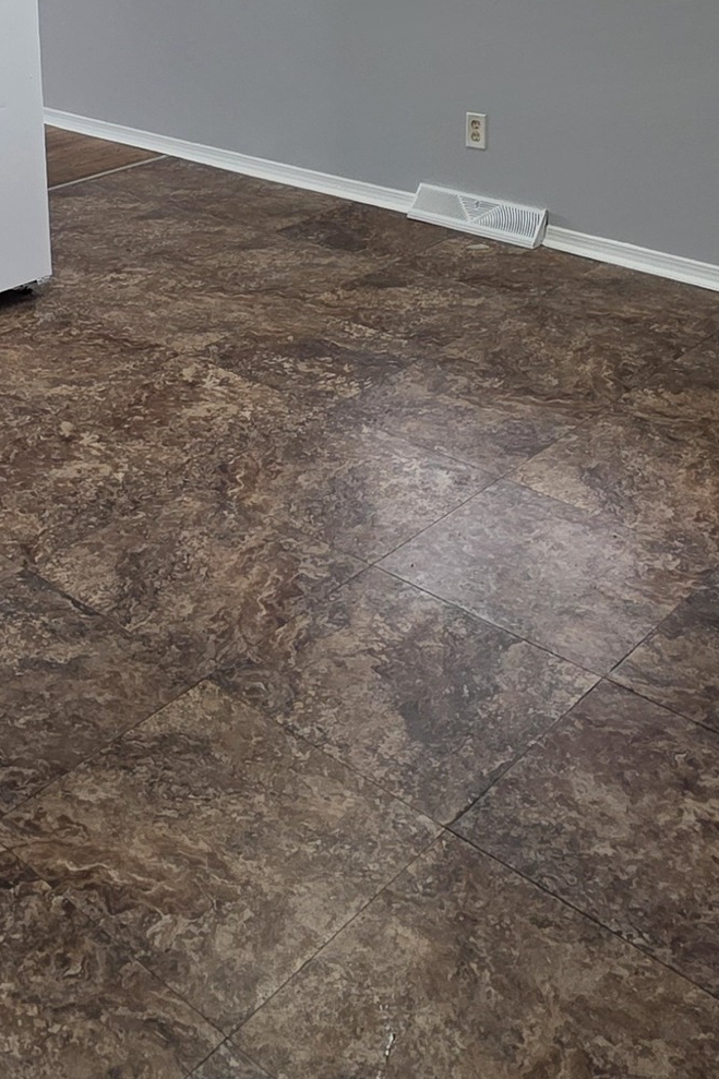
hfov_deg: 30.9
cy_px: 109
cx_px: 118
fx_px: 1259
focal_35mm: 42
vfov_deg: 42.6
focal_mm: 2.2
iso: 160
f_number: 1.9
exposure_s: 1/60
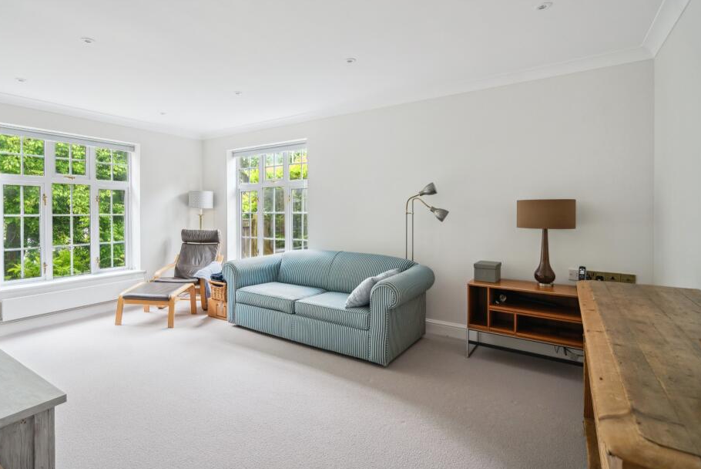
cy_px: 219
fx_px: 351
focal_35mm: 18
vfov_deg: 67.4
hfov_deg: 89.6
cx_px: 310
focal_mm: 16
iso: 640
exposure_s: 1/3.33
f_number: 4
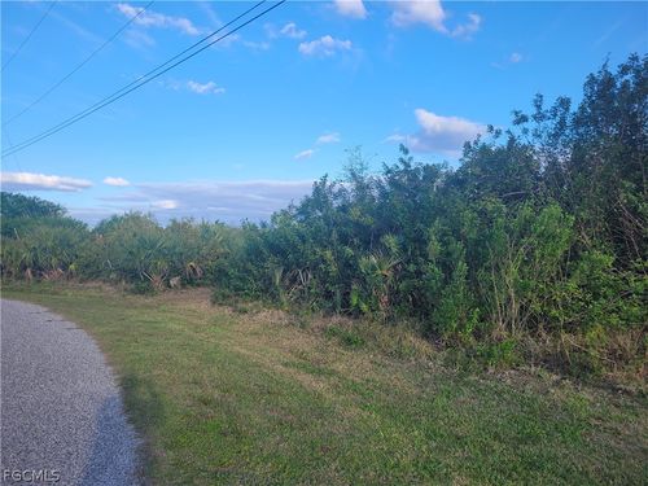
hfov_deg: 67.3
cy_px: 243
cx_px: 324
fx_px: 487
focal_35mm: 26
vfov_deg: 53.1
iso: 40
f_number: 1.8
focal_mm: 5.4
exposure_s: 1/1076
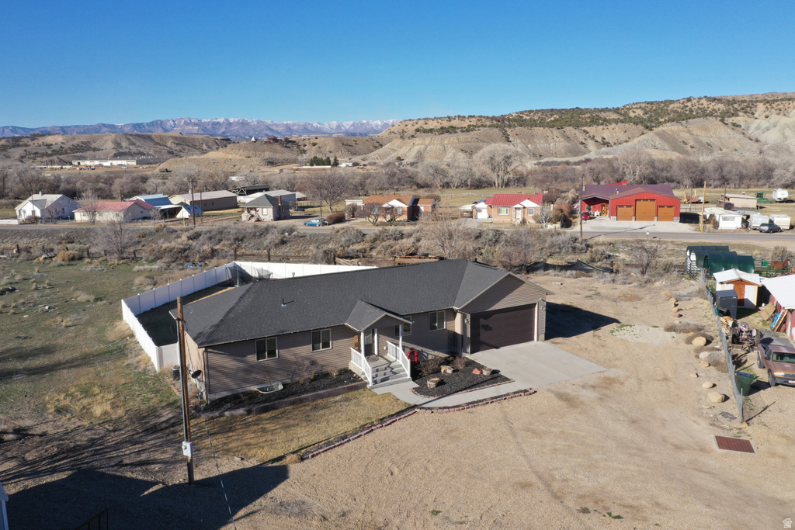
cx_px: 398
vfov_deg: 46.4
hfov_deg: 65.5
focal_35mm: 28
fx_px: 618
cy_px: 265
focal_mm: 10.26
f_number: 10
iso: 100
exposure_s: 1/160
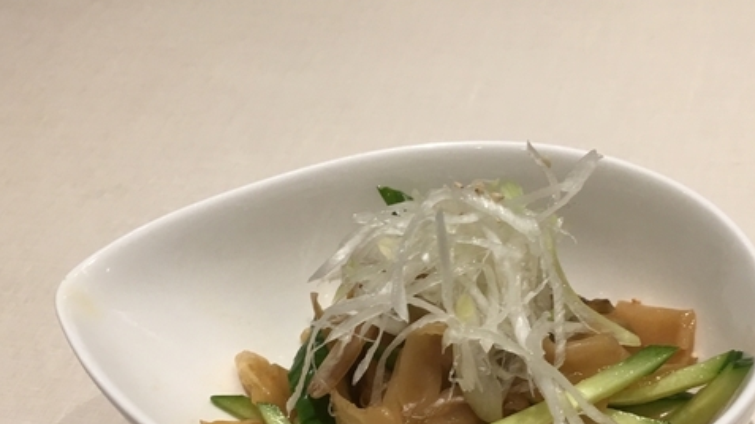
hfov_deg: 39.1
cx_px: 431
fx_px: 1061
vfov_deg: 22.2
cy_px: 356
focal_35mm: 53
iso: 25
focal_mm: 4.15
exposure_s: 1/15
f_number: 2.2
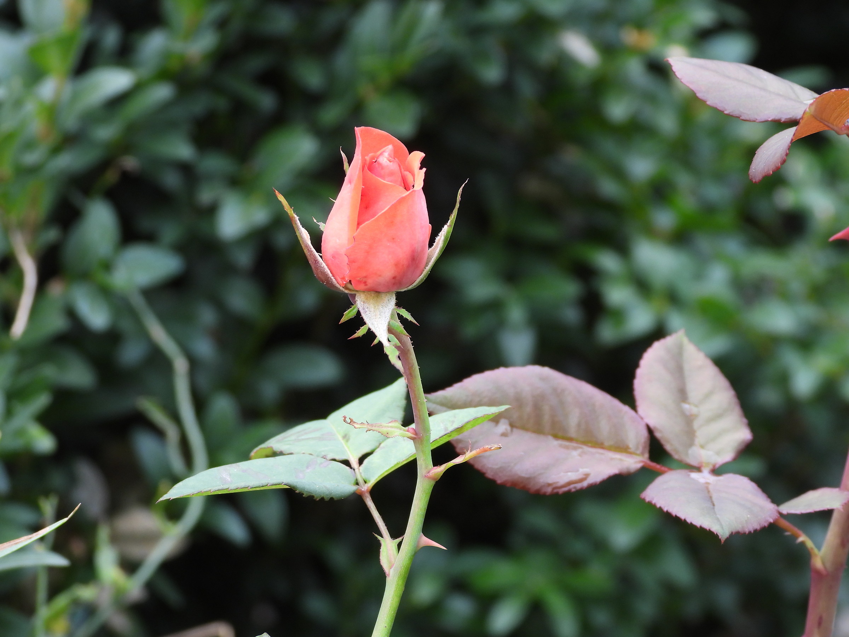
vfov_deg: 6.9
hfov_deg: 9.2
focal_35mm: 215
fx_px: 5273
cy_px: 318
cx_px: 424
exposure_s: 1/60
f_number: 4.5
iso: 200
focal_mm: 38.6
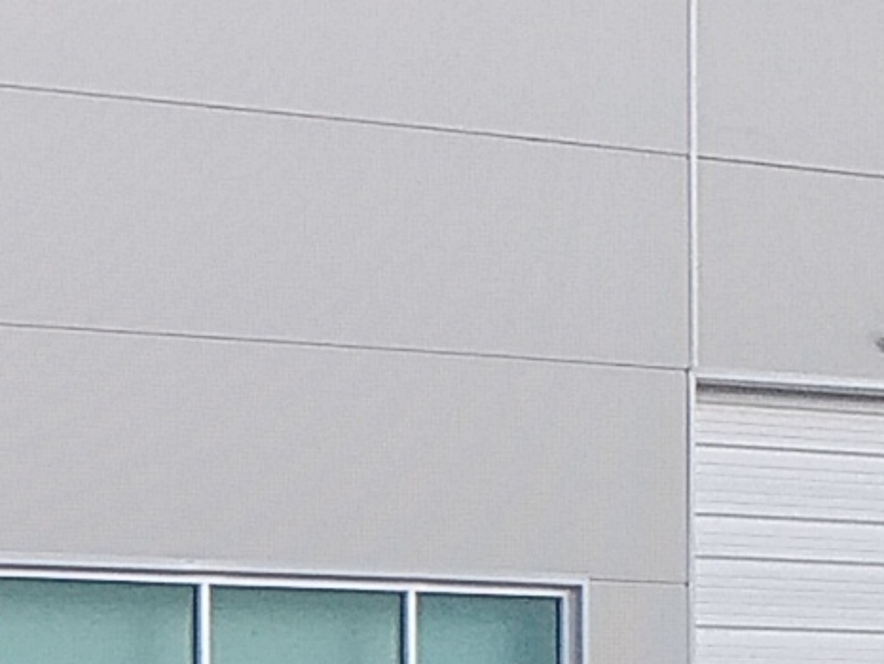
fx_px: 4650
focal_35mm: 182
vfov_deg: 7.9
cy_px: 1254
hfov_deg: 9.8
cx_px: -1072
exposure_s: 1/971
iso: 40
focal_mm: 3.6
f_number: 1.9
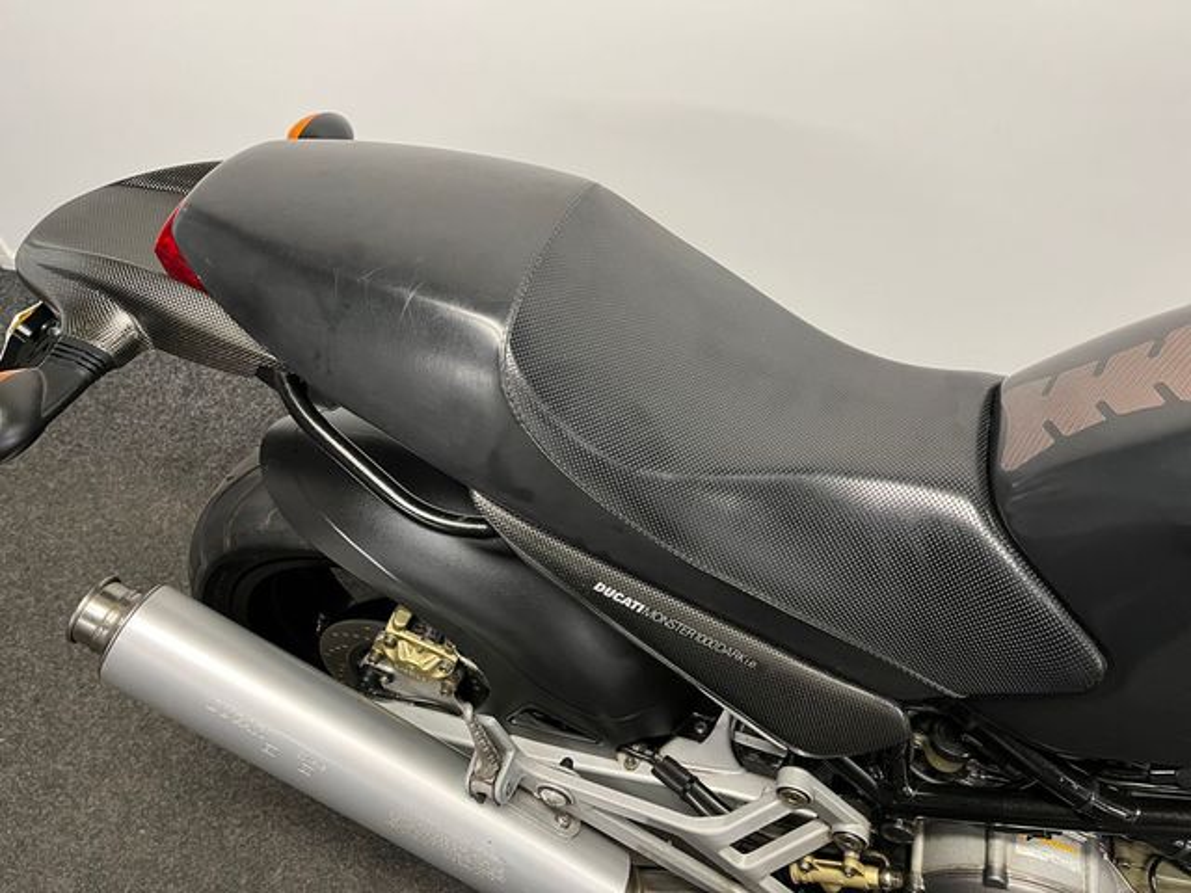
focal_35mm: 26
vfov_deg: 53.1
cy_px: 446
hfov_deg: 67.3
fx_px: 895
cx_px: 596
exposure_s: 1/50
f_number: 1.6
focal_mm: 5.1
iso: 160
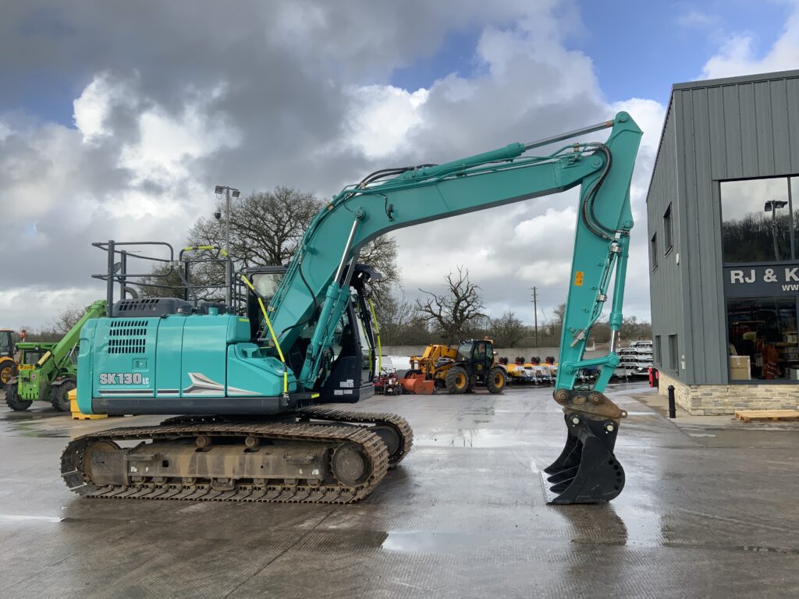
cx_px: 400
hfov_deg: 61.7
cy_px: 300
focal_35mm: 29
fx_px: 669
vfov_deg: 48.2
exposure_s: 1/534
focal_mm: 3
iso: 16
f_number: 1.8
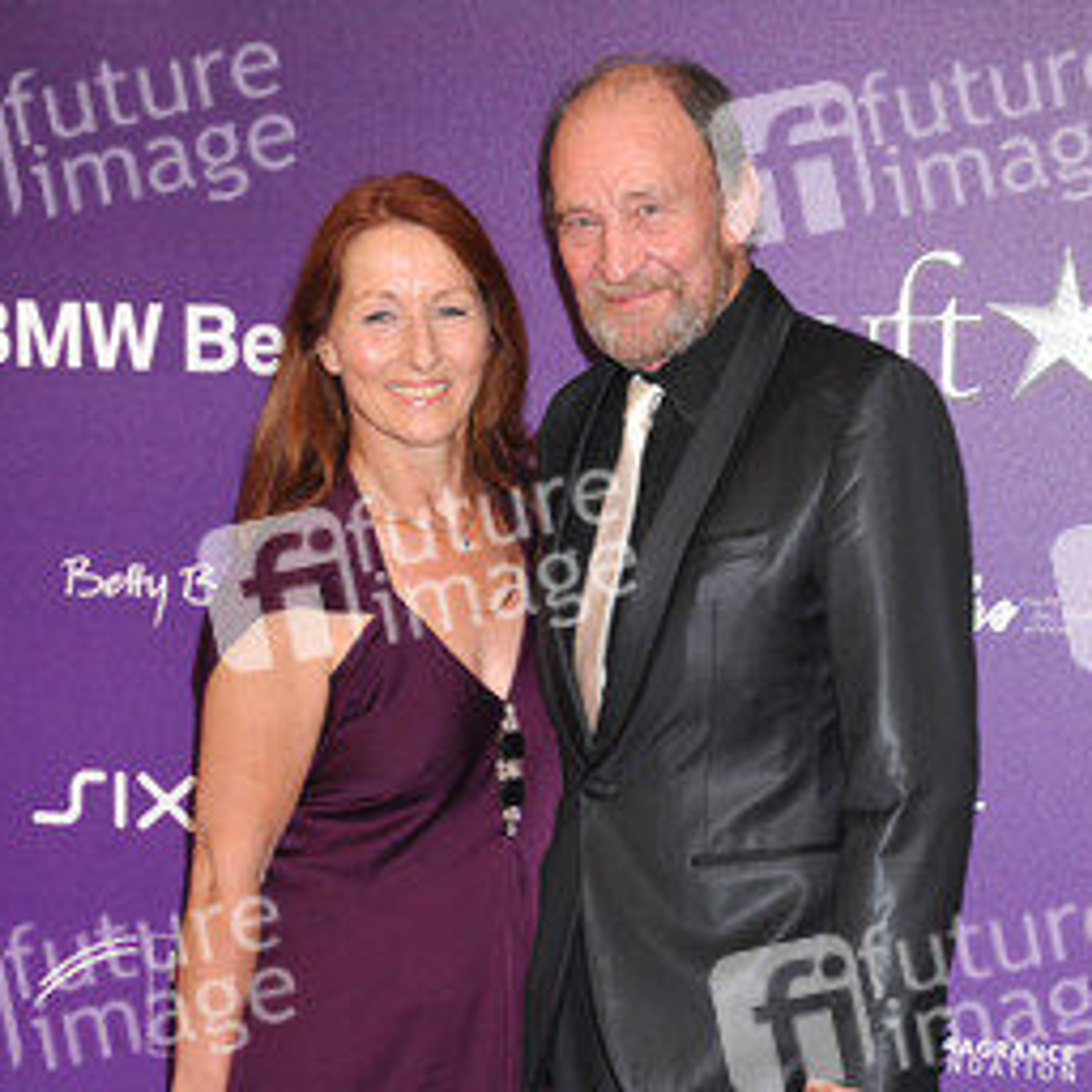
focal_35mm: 109
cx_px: 542
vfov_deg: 15.9
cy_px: 785
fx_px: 3890
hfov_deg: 16.0
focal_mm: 82
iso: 500
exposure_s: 1/160
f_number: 6.3
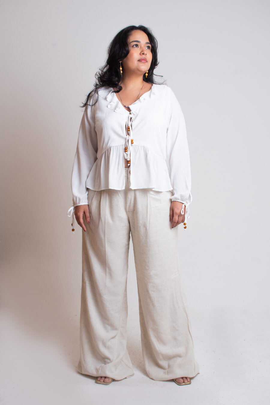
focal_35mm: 48
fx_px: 540
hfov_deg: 28.1
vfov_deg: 41.1
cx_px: 135
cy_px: 202
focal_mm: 32
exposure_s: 1/160
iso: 100
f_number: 9
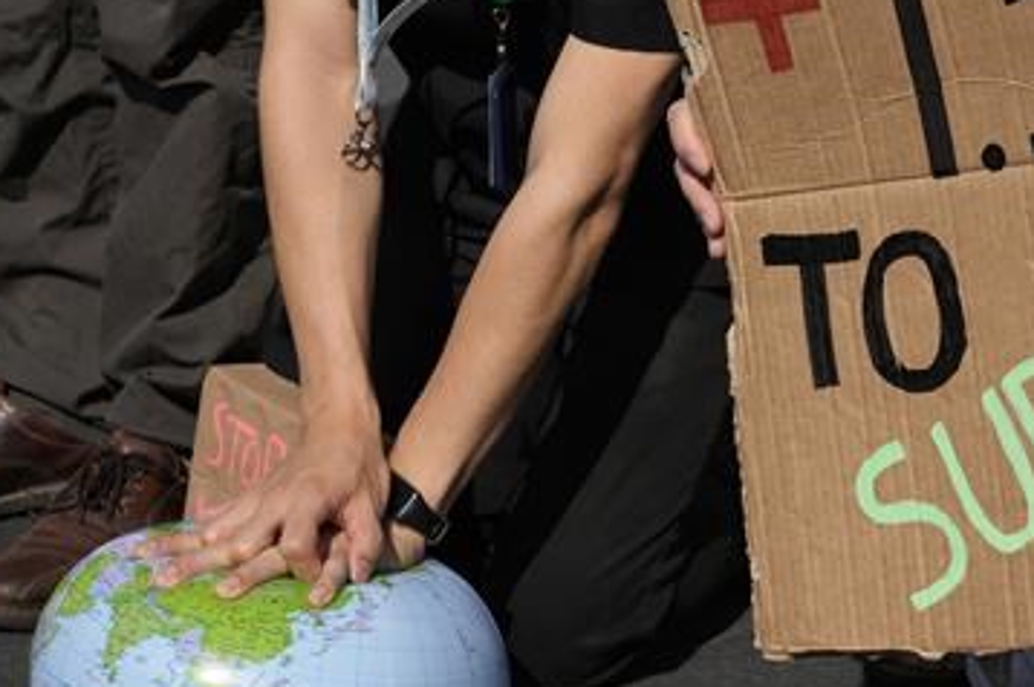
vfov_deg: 15.3
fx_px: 2554
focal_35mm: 89
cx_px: 809
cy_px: 284
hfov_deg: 22.6
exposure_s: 1/1250
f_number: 9
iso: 320
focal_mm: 49
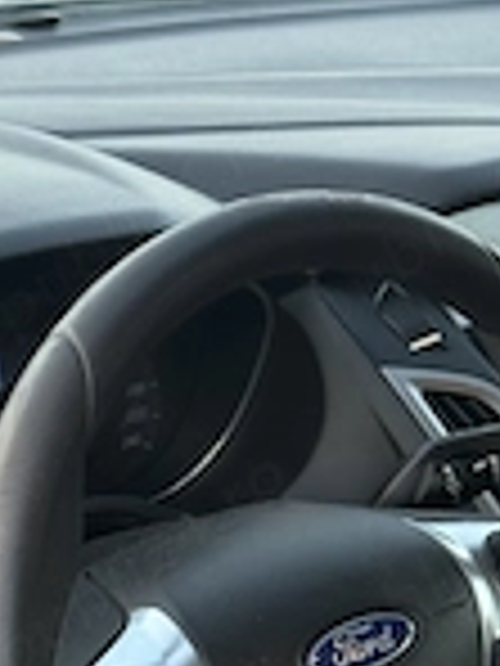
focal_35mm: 130
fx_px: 2504
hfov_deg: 11.4
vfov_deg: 15.2
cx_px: 297
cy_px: 297
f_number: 1.78
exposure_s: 1/63
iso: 125
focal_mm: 6.76
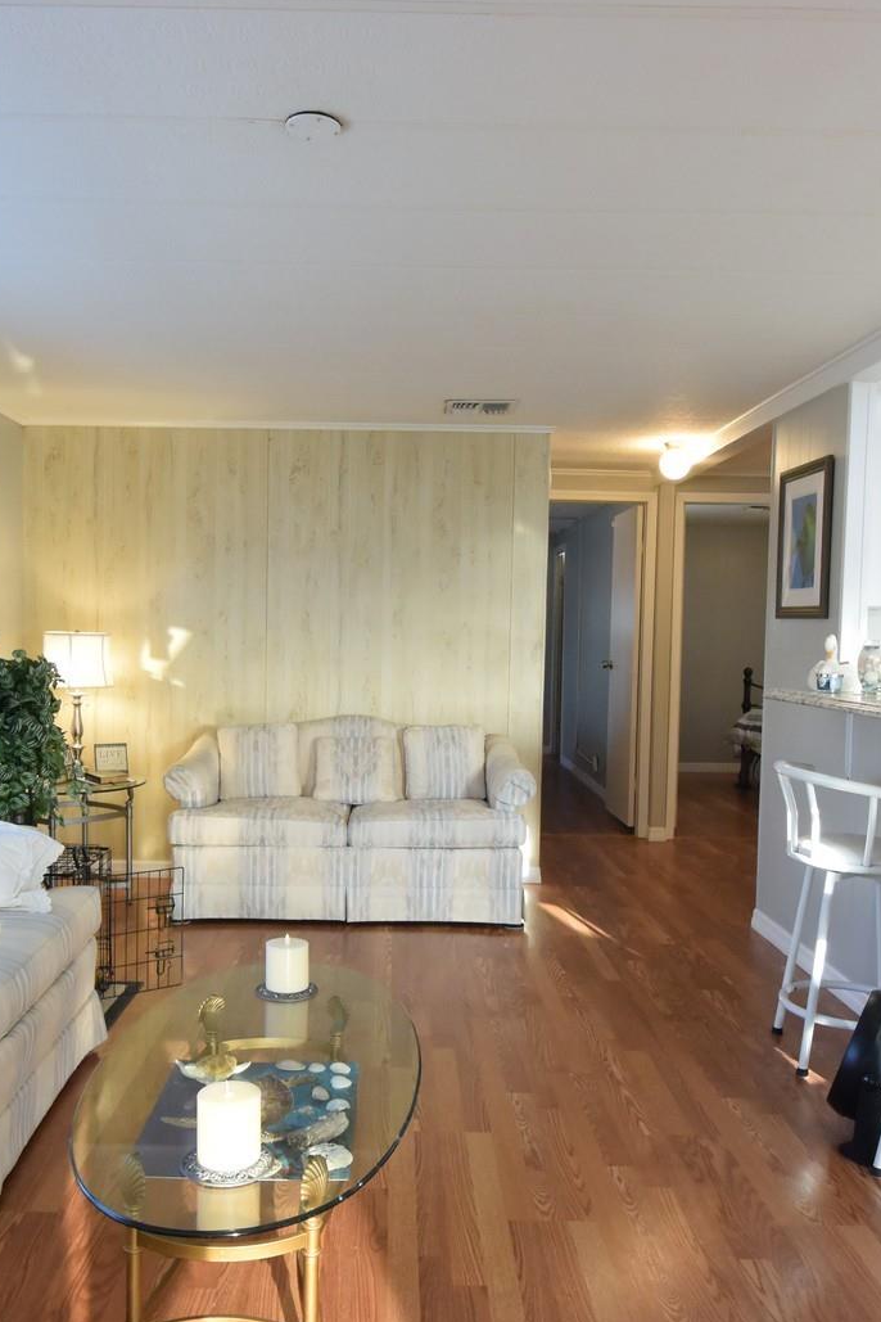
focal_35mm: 28
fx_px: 1028
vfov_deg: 65.5
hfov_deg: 46.3
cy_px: 678
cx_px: 392
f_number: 3.5
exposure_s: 1/100
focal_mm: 6.7
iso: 800
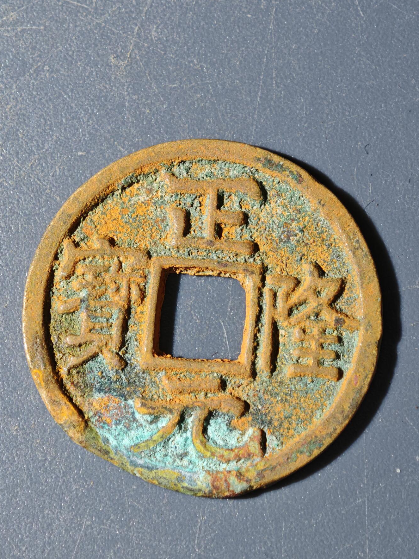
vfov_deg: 18.5
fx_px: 1710
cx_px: 212
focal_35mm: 106
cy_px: 282
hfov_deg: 14.0
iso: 320
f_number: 2
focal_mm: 9
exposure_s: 1/100
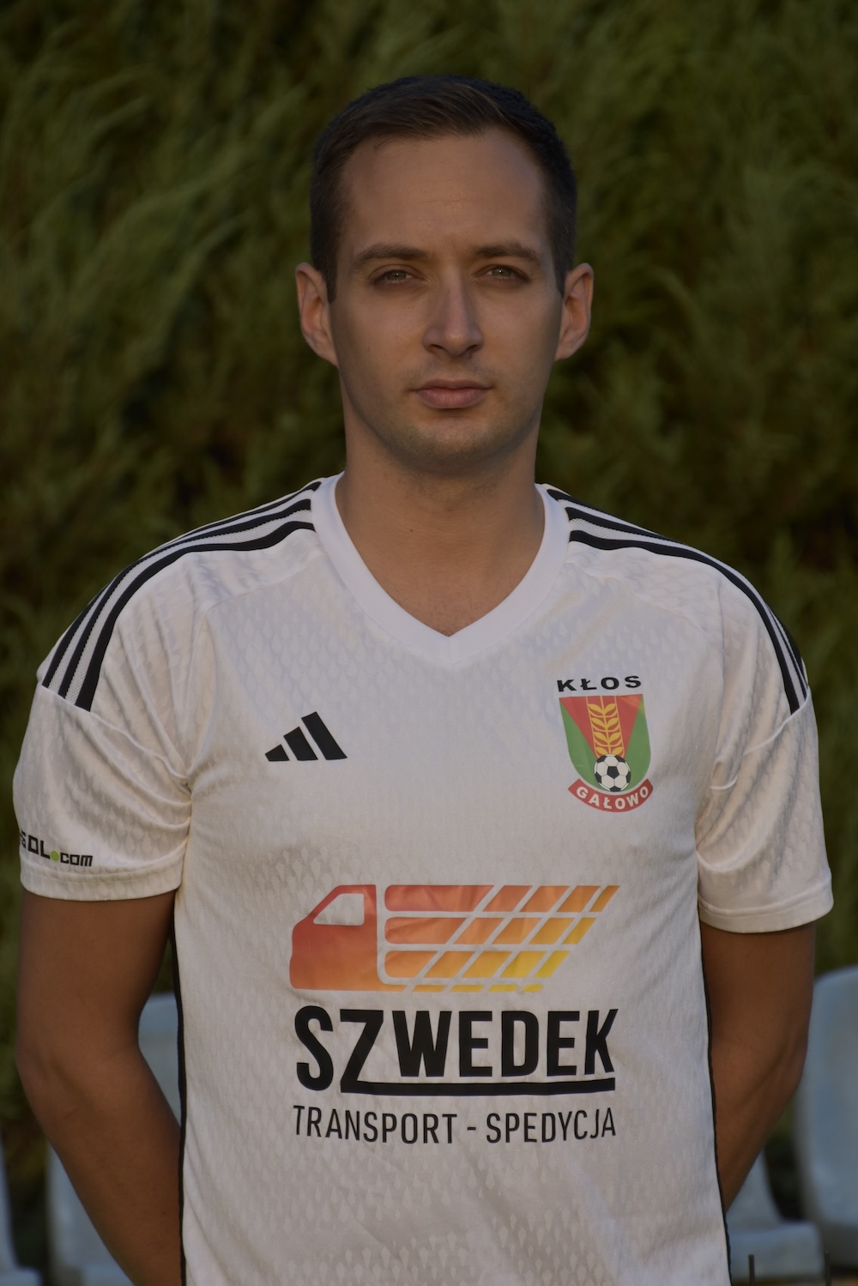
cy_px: 643
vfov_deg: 13.1
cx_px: 429
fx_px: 5610
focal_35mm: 157
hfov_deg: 8.7
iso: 125
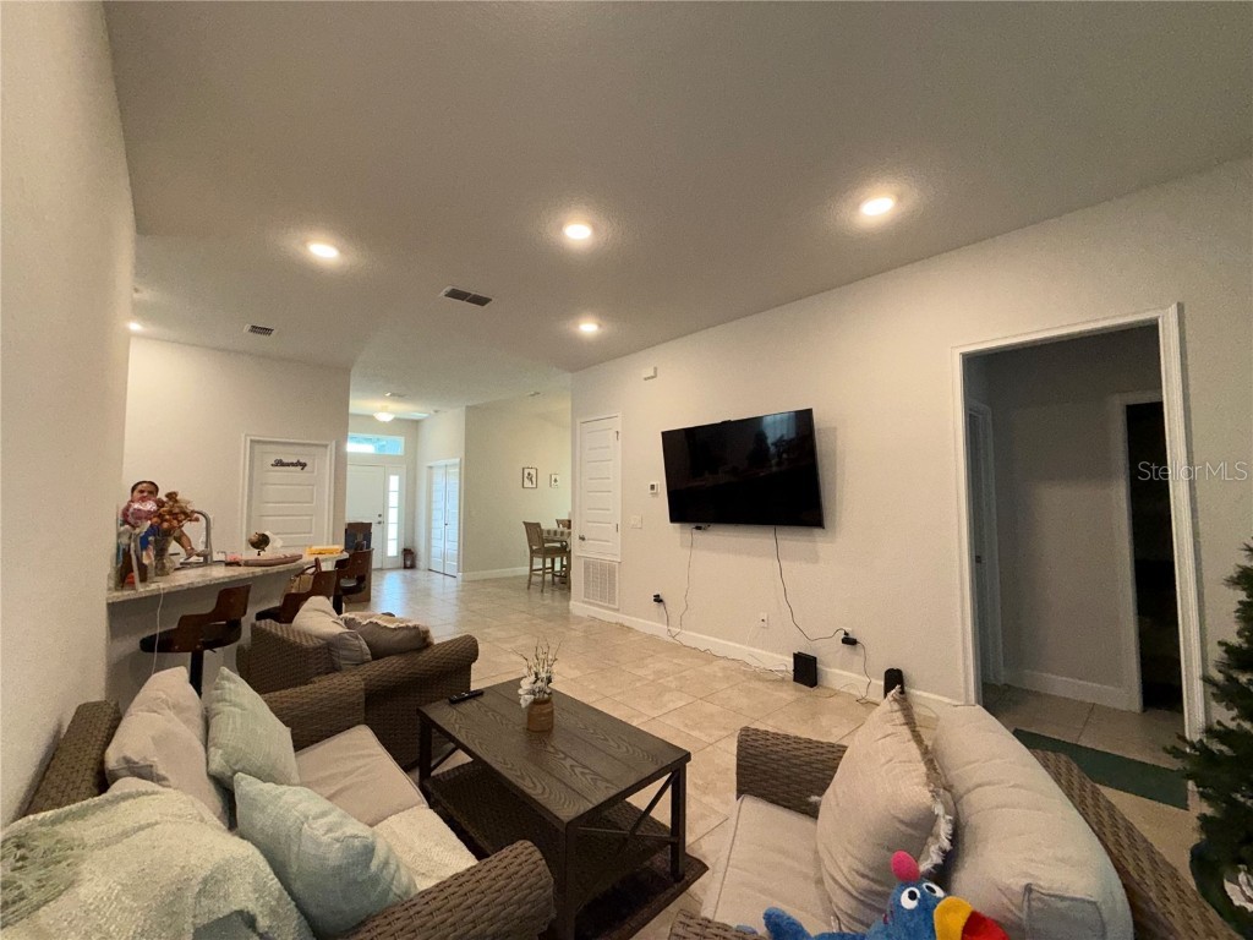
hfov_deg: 102.1
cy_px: 470
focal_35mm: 14
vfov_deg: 85.7
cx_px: 626
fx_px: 507
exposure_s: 1/120
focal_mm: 2.22
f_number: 2.2
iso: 125
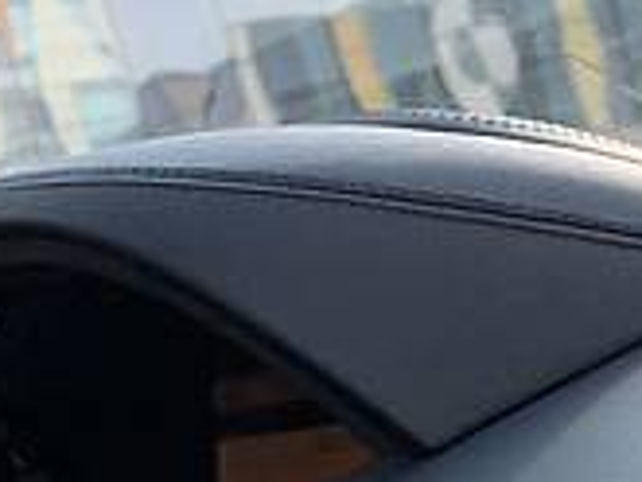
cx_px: 1284
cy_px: 913
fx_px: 2339
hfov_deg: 13.4
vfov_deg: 10.9
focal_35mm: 126
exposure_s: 1/343
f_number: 1.8
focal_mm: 4.2
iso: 25
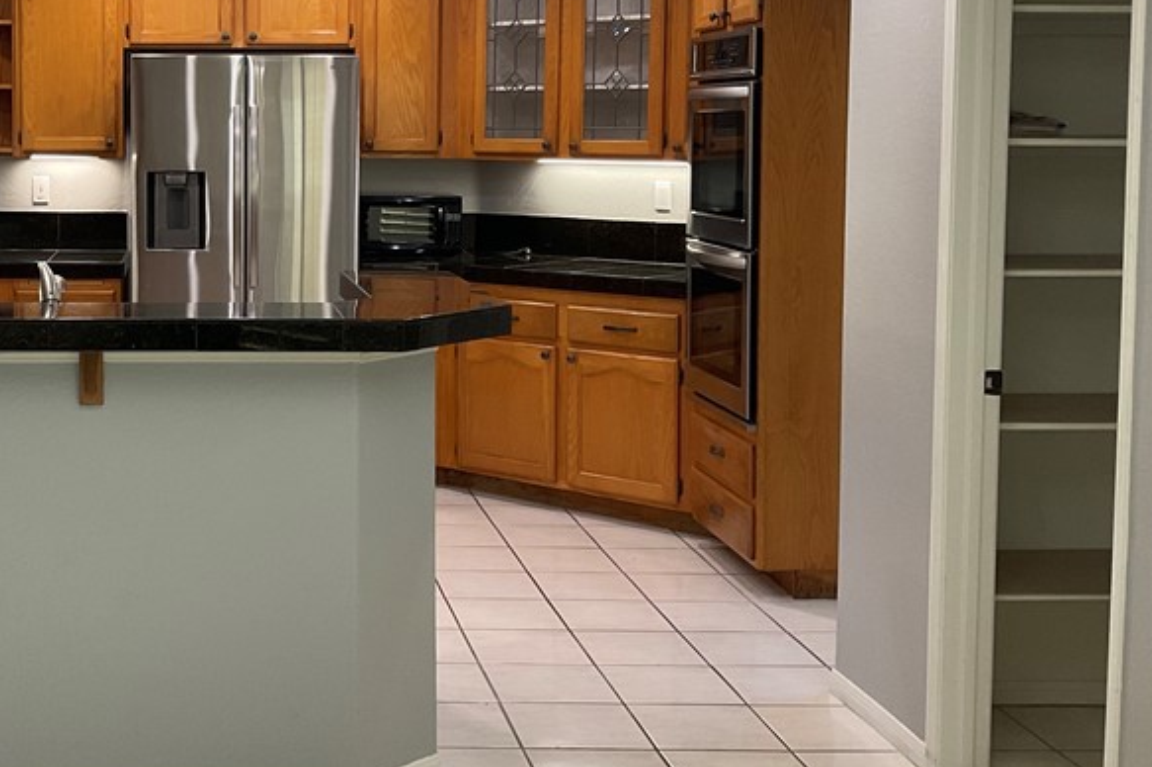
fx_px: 1695
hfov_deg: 36.1
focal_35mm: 53
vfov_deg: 25.3
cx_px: 202
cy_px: 221
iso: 64
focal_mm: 3
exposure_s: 1/60
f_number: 1.8
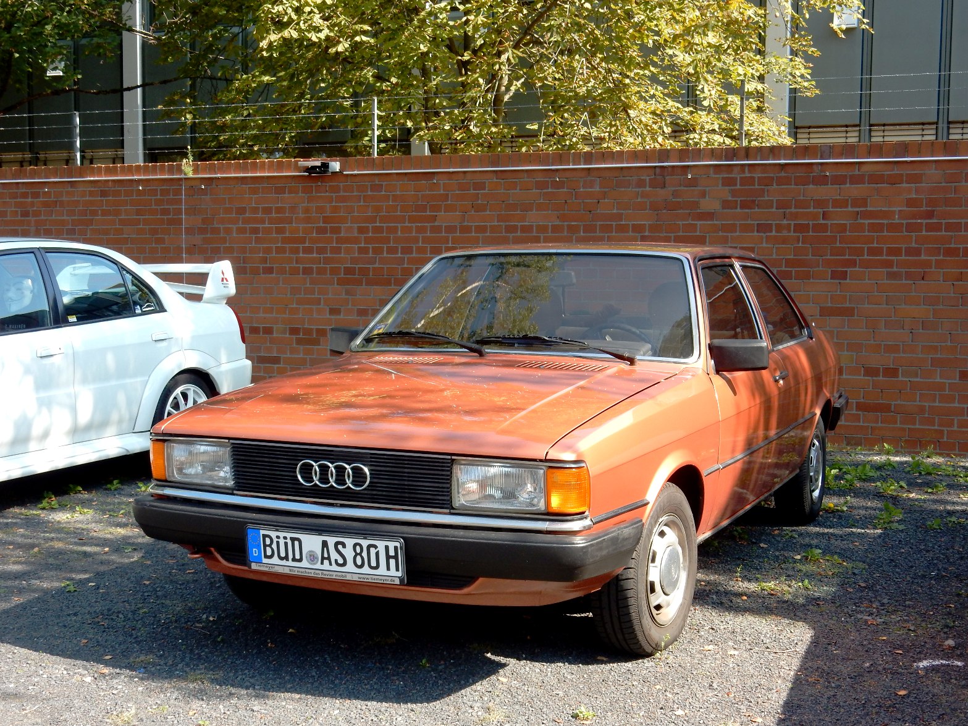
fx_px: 1426
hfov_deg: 37.5
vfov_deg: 28.6
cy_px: 363
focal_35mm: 51
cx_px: 484
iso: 125
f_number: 4.5
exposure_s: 1/200
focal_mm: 9
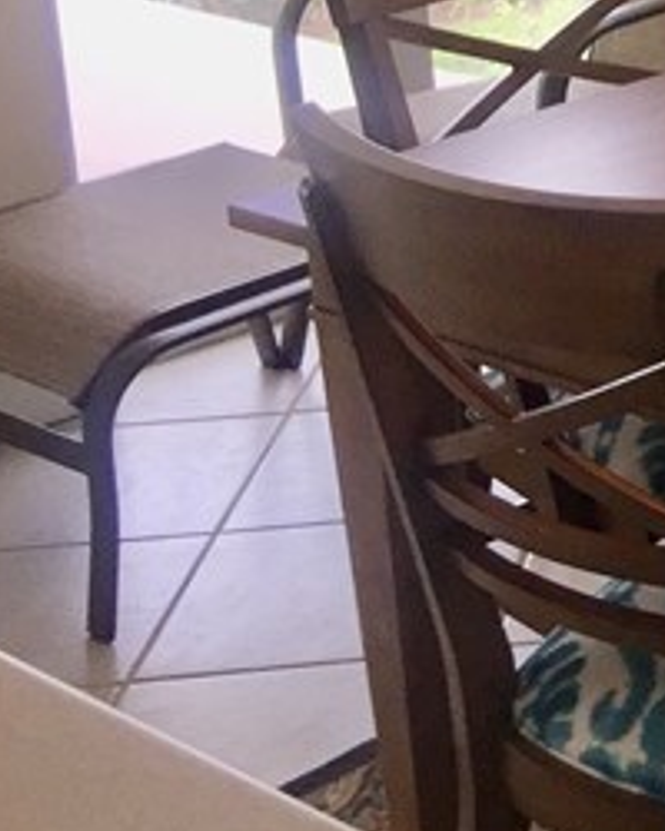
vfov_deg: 15.9
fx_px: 2854
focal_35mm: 116
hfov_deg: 11.7
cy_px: -163
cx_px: 1393
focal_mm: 4.15
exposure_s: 1/120
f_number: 2.2
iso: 32
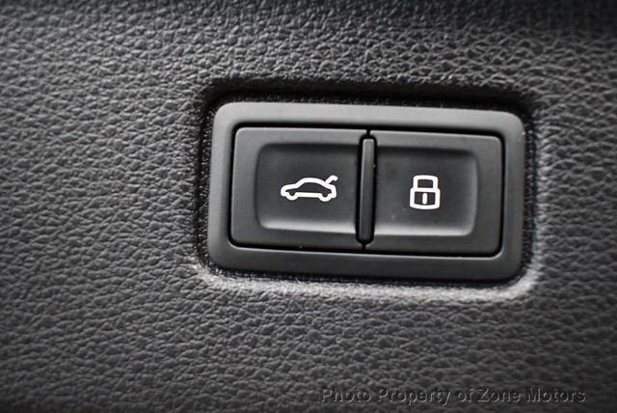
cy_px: 206
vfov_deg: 36.9
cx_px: 308
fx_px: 618
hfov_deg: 53.1
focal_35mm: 36
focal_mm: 18
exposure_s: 1/100
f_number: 3.5
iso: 3200
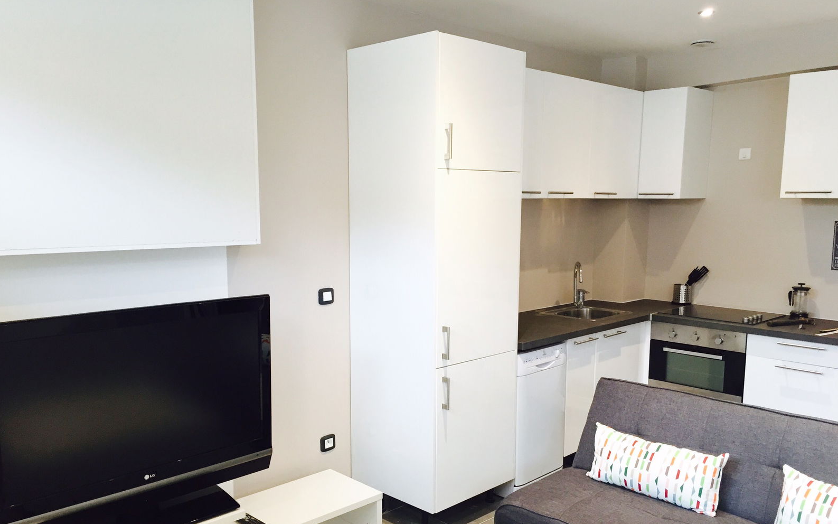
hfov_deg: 61.2
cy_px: 311
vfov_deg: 40.4
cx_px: 419
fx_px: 708
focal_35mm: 31
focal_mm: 4.15
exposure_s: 1/33
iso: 100
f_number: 2.2
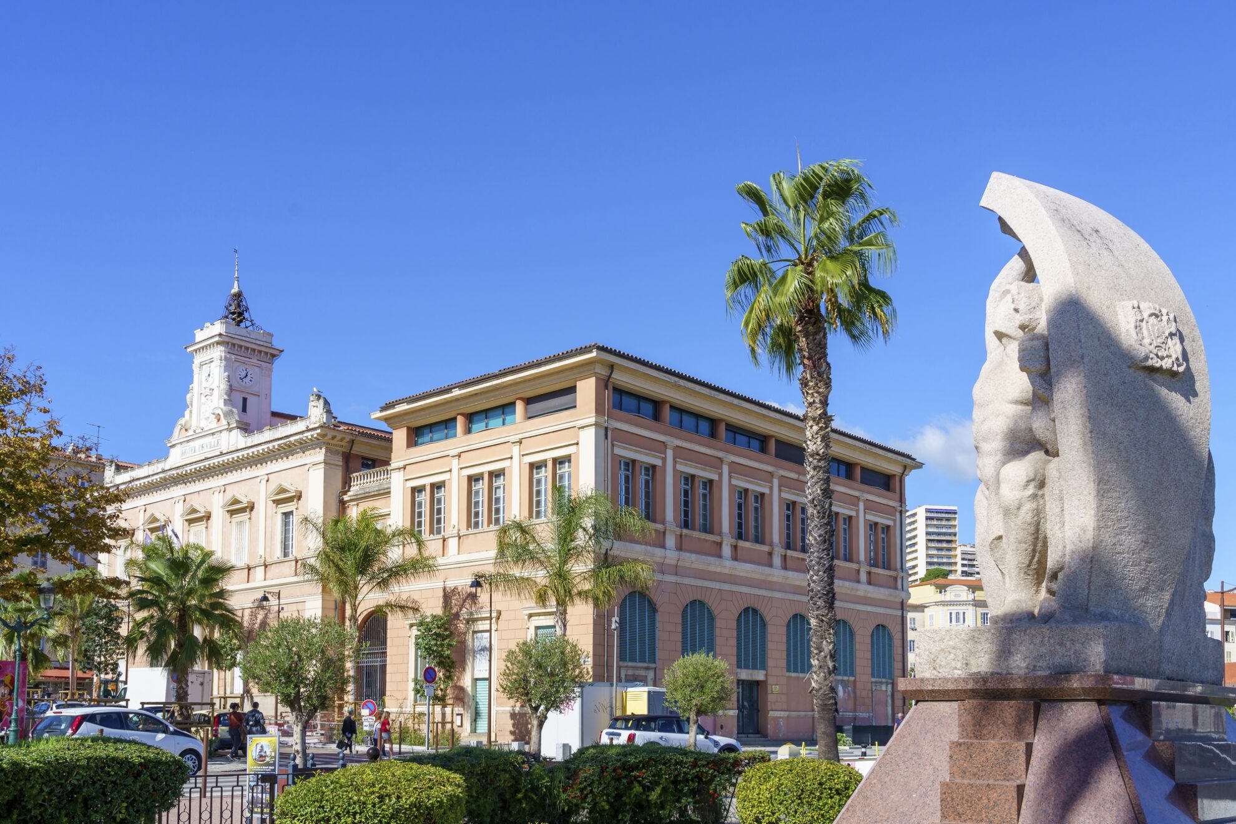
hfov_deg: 58.7
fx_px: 1099
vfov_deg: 41.1
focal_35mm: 32
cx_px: 618
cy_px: 412
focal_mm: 32
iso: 125
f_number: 10
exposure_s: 1/320
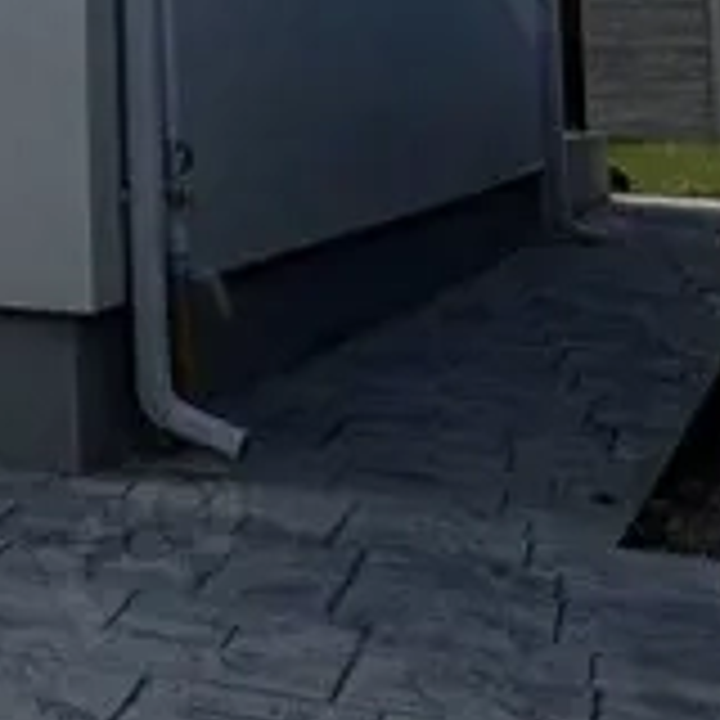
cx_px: -1102
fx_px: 2424
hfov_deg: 12.5
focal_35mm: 103
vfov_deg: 16.1
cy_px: -189
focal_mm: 2.22
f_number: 2.2
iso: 32
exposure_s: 1/1497
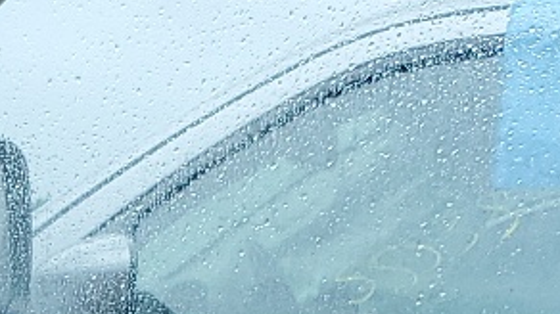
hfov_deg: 13.4
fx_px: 2301
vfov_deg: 6.7
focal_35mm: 155
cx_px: -138
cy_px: 1116
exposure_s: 1/526
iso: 50
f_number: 1.5
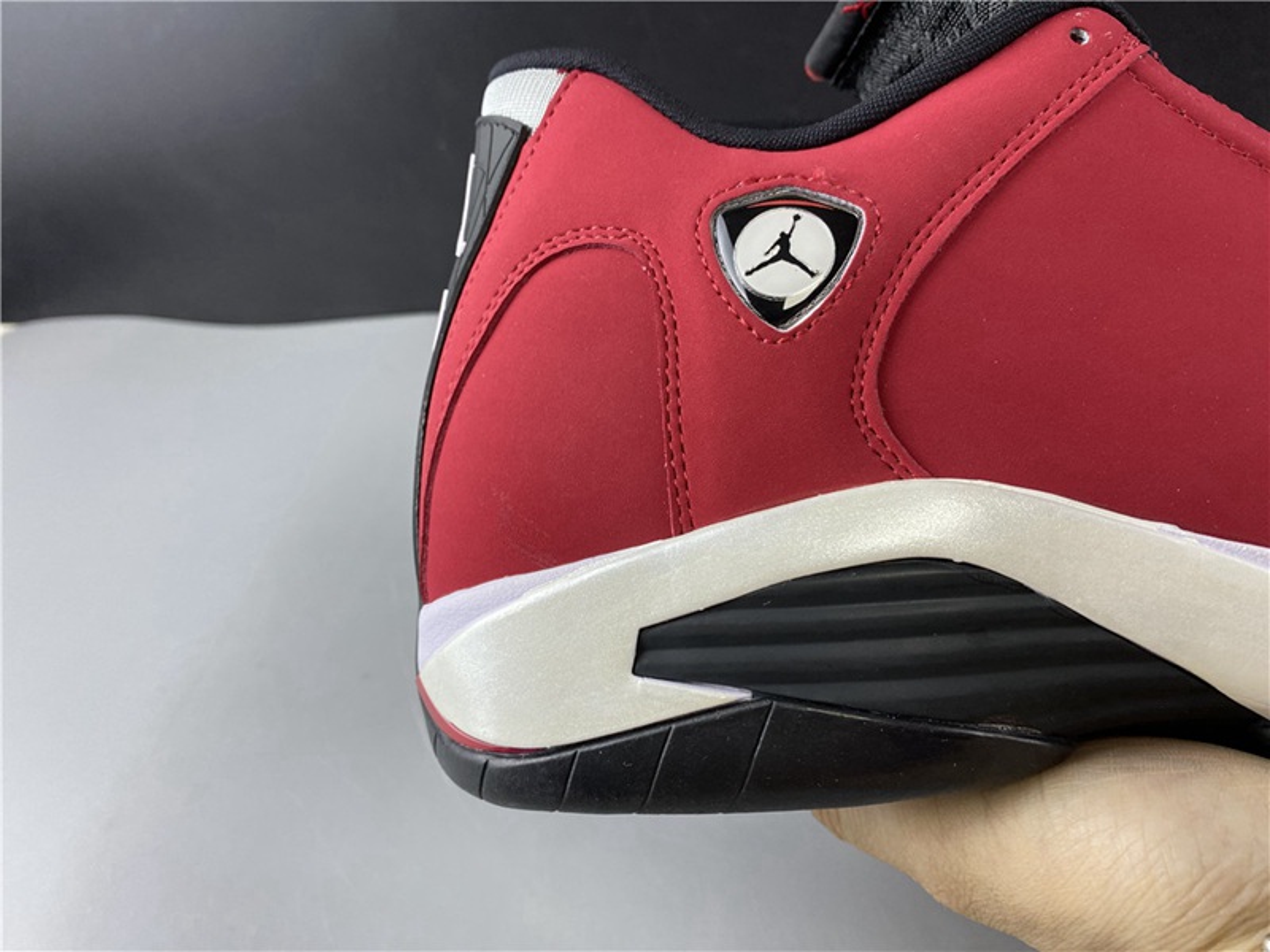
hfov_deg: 67.3
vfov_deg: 53.1
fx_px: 954
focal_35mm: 26
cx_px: 635
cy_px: 476
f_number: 1.8
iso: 80
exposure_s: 1/100
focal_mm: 4.25
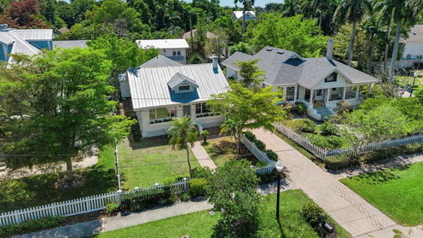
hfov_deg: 69.9
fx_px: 303
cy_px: 91
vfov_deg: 42.6
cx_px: 214
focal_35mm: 27
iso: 100
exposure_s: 1/640
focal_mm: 8.67
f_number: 1.8
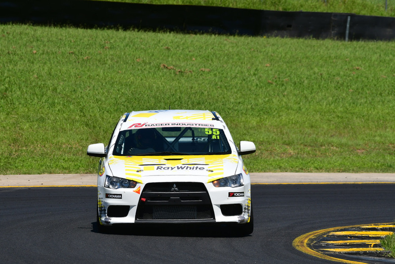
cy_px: 132
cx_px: 198
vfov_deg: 2.9
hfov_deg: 4.3
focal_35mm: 480
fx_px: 5268
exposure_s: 1/640
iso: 320
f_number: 11
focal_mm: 320
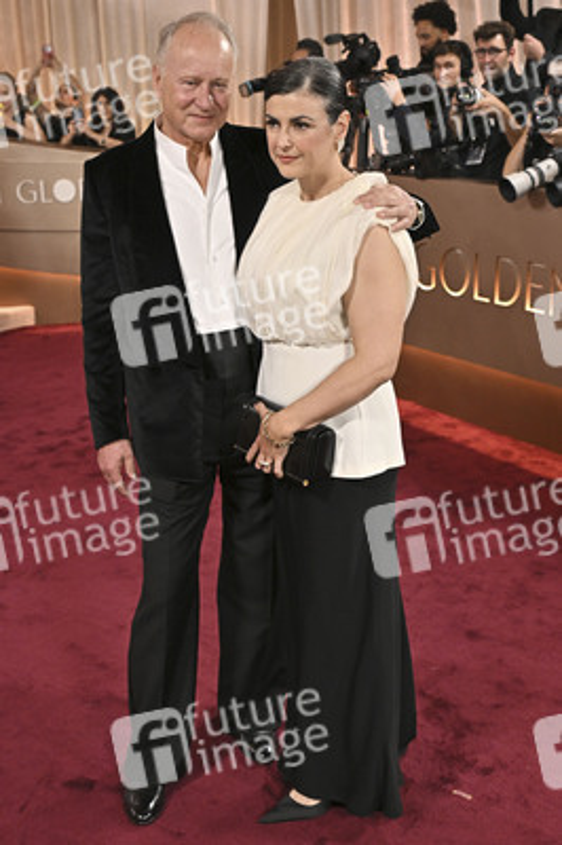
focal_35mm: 43
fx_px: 1009
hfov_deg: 31.1
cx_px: 281
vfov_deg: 45.5
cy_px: 422
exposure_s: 1/320
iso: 2500
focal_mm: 43
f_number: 5.6
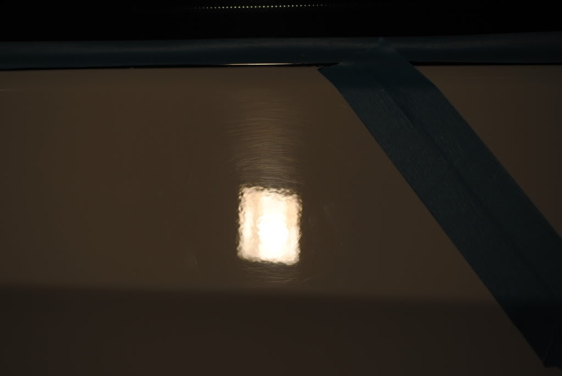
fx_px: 985
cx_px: 281
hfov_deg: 31.9
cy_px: 188
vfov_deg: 21.6
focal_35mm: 63
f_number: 6.3
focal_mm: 42
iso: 100
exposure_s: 1/160
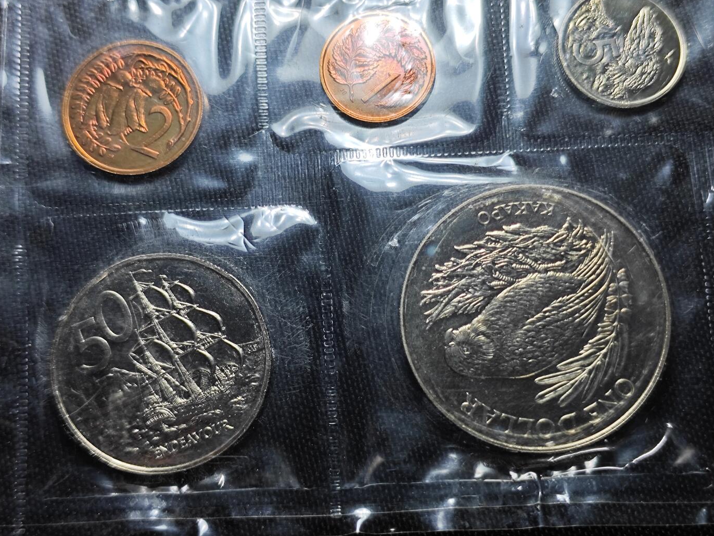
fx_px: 1031
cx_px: 360
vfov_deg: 29.1
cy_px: 263
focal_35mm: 50
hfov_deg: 38.2
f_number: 1.6
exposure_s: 1/100
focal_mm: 5.84
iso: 50
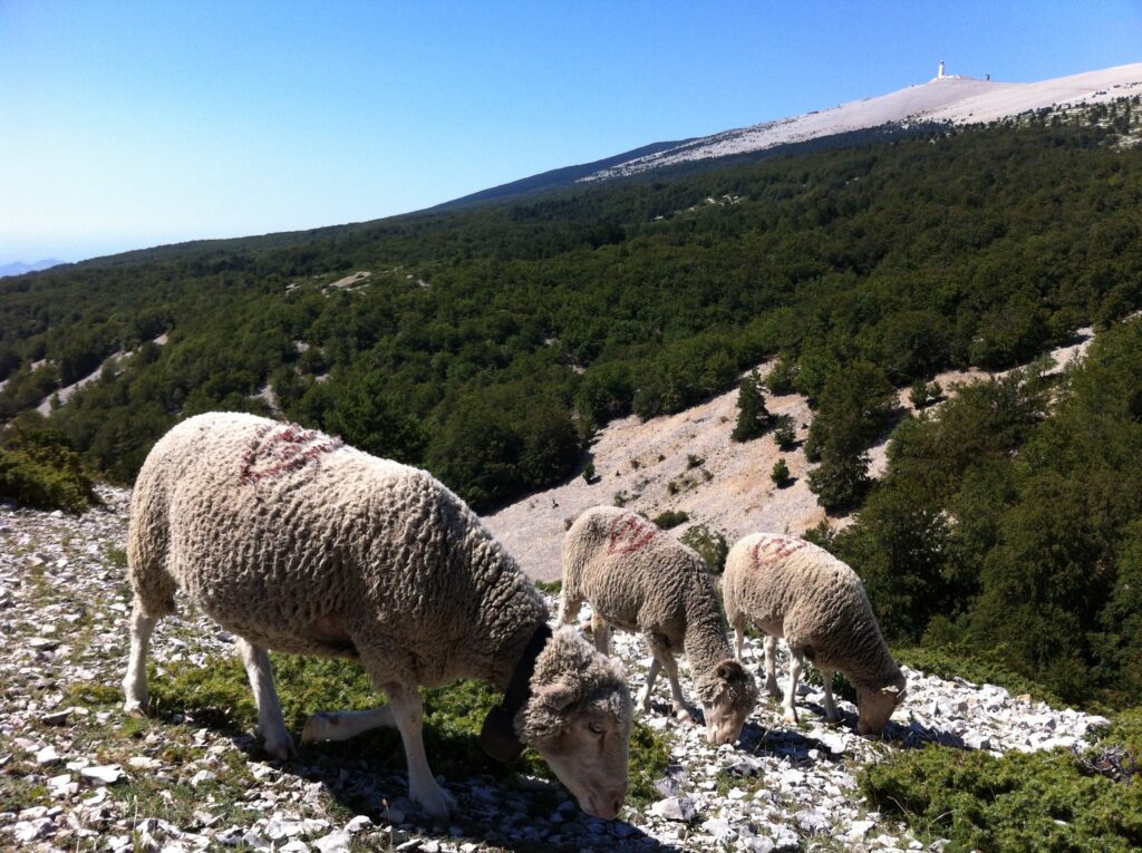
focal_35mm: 35
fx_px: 1153
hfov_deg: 52.7
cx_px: 571
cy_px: 426
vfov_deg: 40.6
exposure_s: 1/1117
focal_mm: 3.85
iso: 80
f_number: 2.8
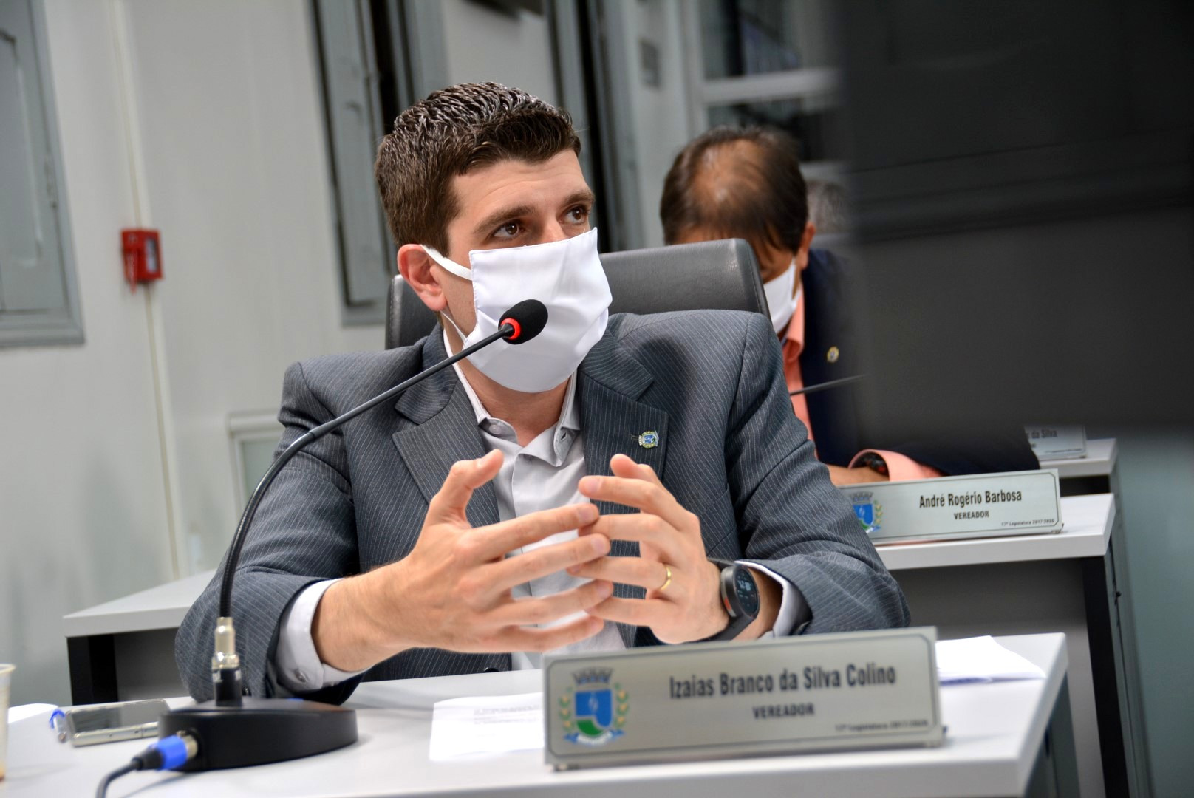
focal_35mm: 90
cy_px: 399
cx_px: 597
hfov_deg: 22.6
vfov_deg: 15.2
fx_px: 2987
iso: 400
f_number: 4.8
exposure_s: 1/80
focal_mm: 60
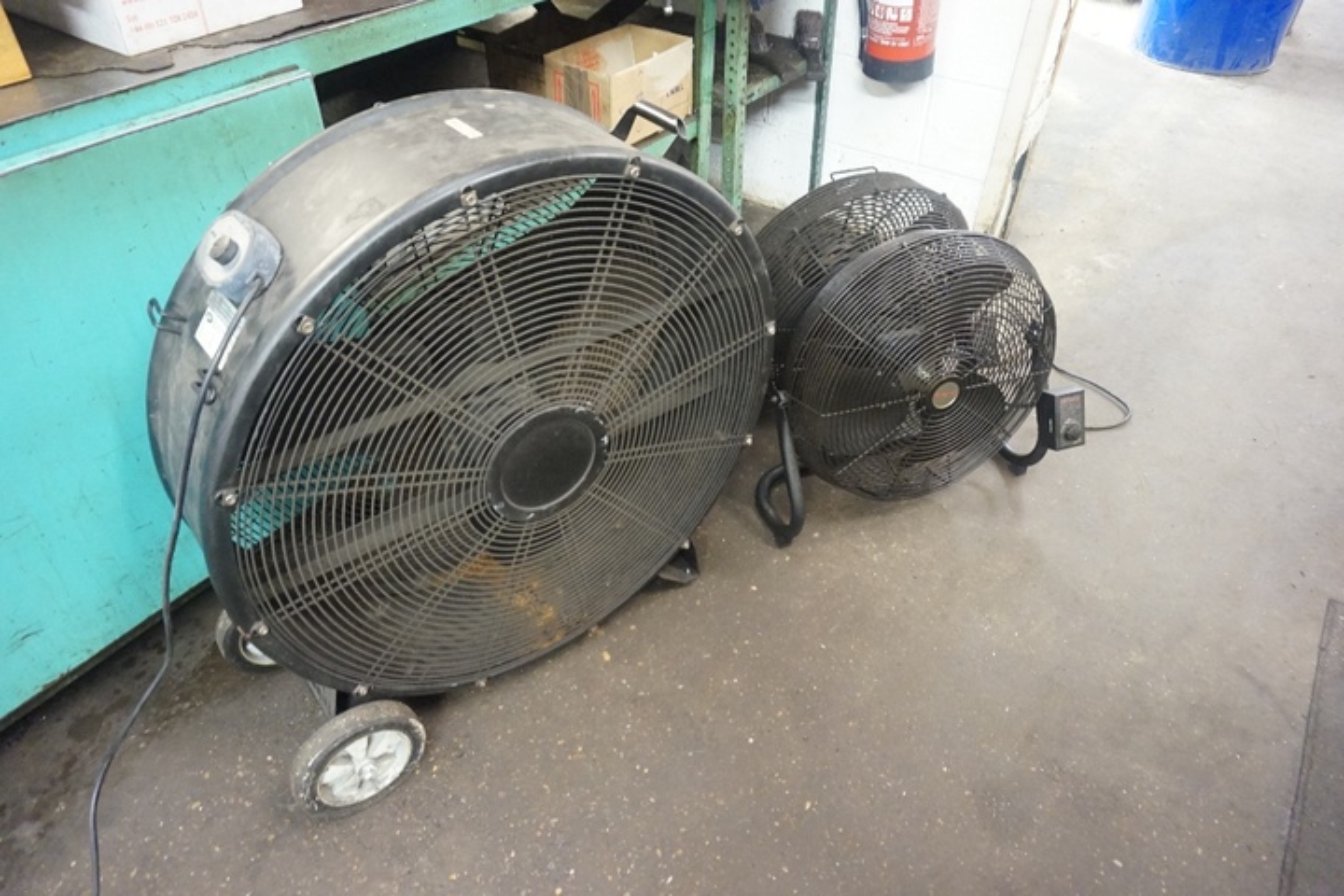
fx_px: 896
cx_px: 672
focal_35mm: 24
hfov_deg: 73.7
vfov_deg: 53.1
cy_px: 448
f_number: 3.5
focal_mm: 16
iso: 3200
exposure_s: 1/15
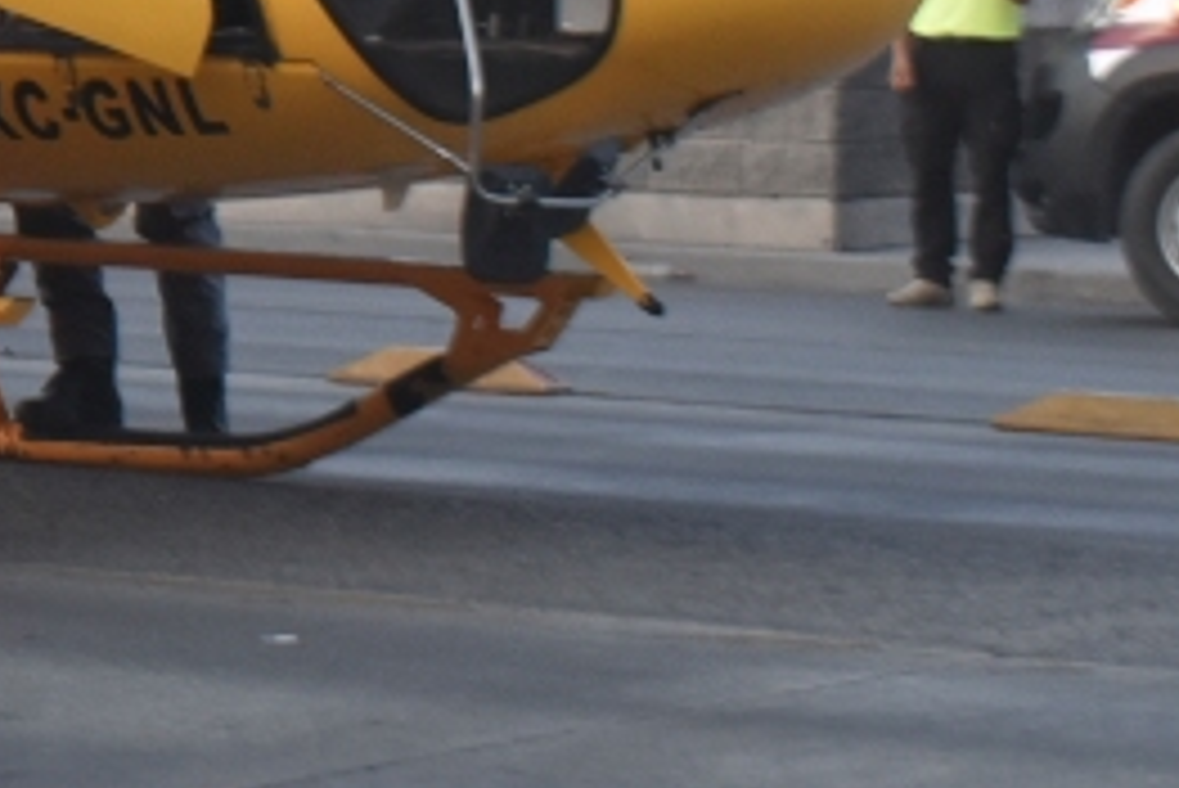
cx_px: -554
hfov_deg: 8.5
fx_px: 7798
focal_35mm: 238
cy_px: -196
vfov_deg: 5.7
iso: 640
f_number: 5.6
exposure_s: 1/500
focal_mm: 52
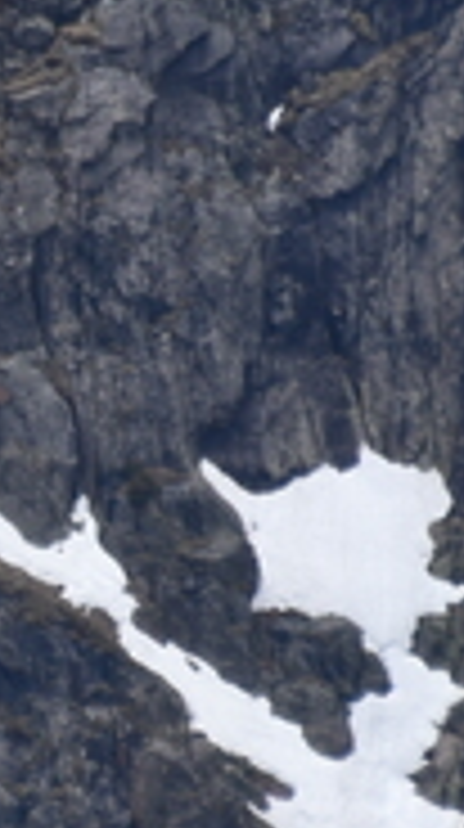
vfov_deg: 1.0
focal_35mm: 2190
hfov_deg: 0.6
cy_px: 387
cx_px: -288
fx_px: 48078
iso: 140
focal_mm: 300
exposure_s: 1/640
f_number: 5.6
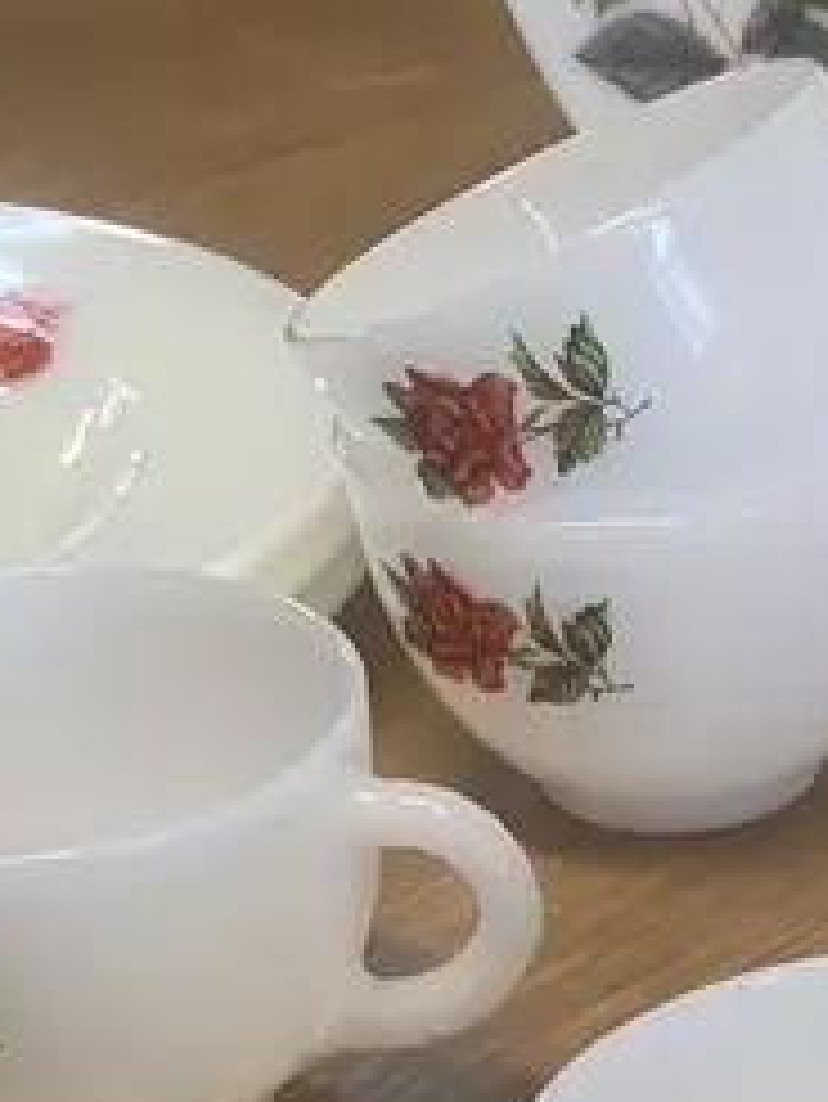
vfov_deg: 15.4
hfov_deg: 11.4
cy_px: 1709
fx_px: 3728
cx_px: 1678
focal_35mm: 117
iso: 40
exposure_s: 1/50
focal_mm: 3.99
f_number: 1.8
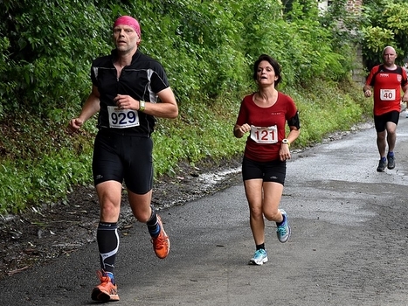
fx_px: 2293
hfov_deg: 10.2
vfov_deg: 7.6
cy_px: 171
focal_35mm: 195
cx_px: 234
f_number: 5.6
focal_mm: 105
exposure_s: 1/500
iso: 1000
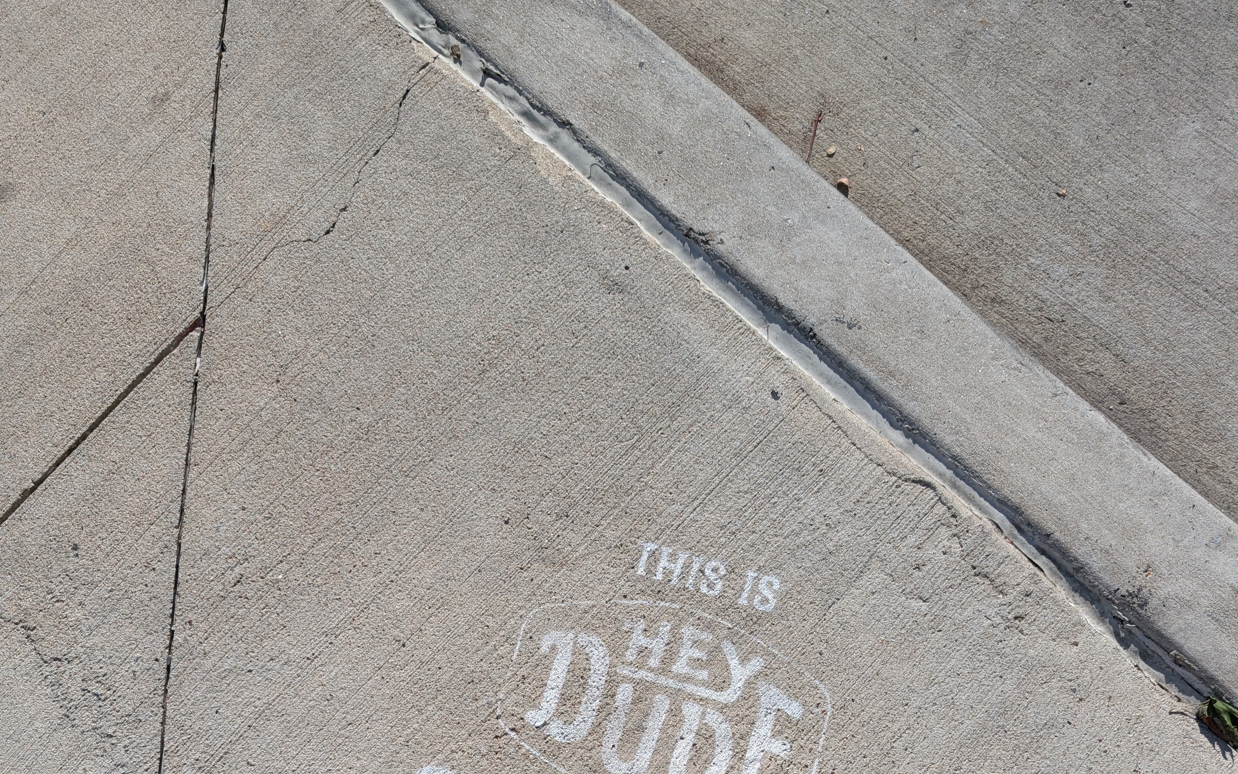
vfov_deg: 34.3
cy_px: 753
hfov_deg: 56.7
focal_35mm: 34
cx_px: 620
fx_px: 1147
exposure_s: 1/1103
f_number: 1.68
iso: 21
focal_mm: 6.9
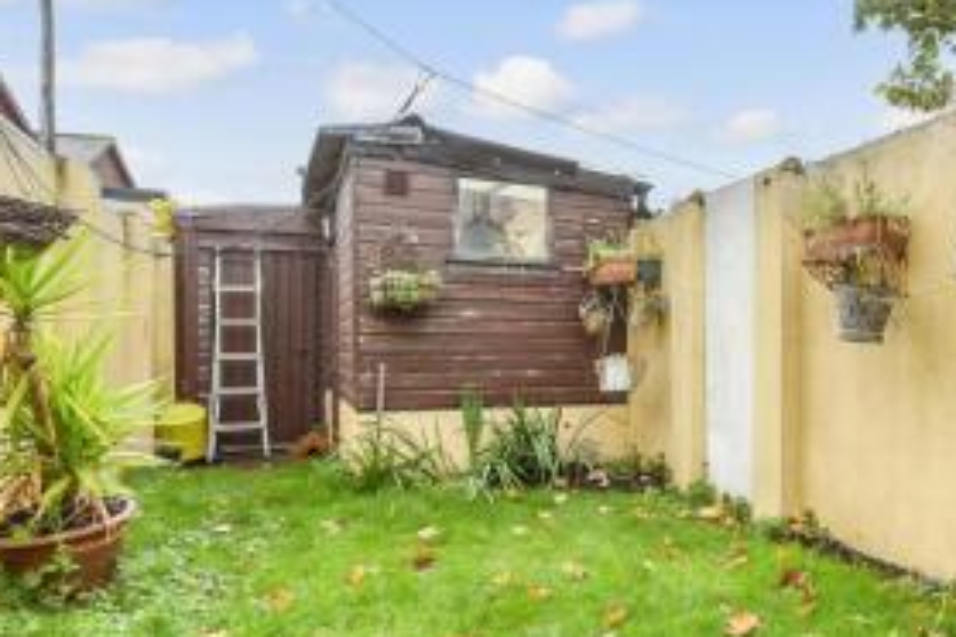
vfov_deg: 44.9
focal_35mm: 29
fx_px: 770
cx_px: 740
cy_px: 348
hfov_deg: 59.5
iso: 160
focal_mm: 11.5
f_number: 8
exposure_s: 1/15
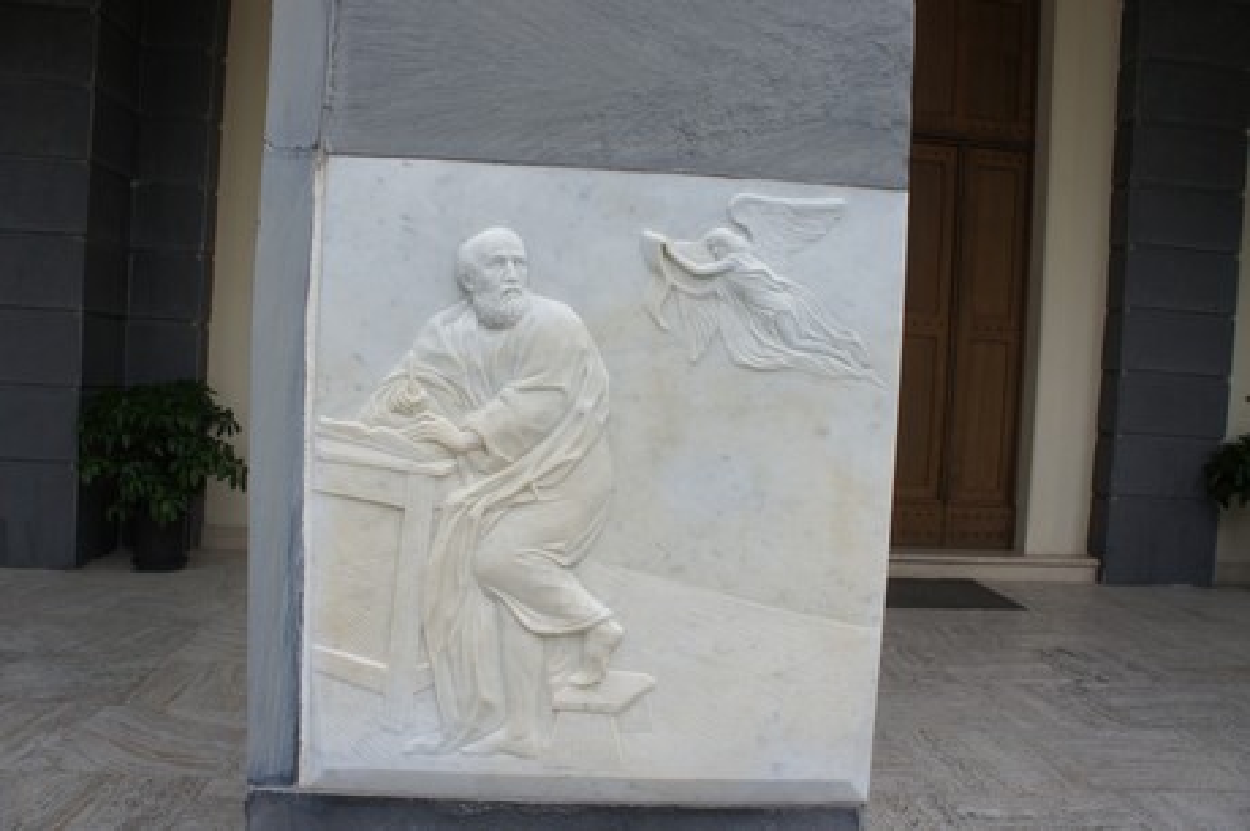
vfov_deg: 47.9
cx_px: 625
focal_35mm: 27
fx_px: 937
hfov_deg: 67.4
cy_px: 416
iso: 200
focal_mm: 18
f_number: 7.1
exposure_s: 1/250
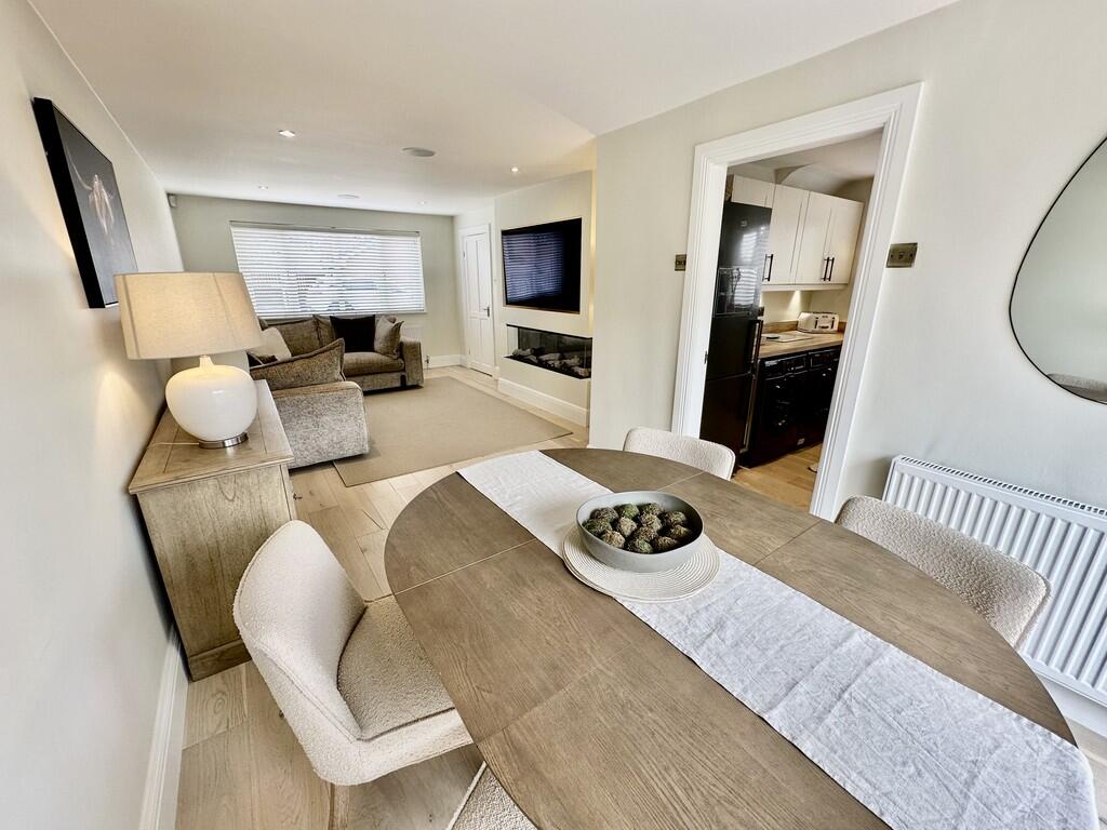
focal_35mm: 14
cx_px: 554
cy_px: 415
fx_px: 448
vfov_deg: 85.7
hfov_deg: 102.1
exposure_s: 1/100
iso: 80
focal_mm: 2.22
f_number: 2.2
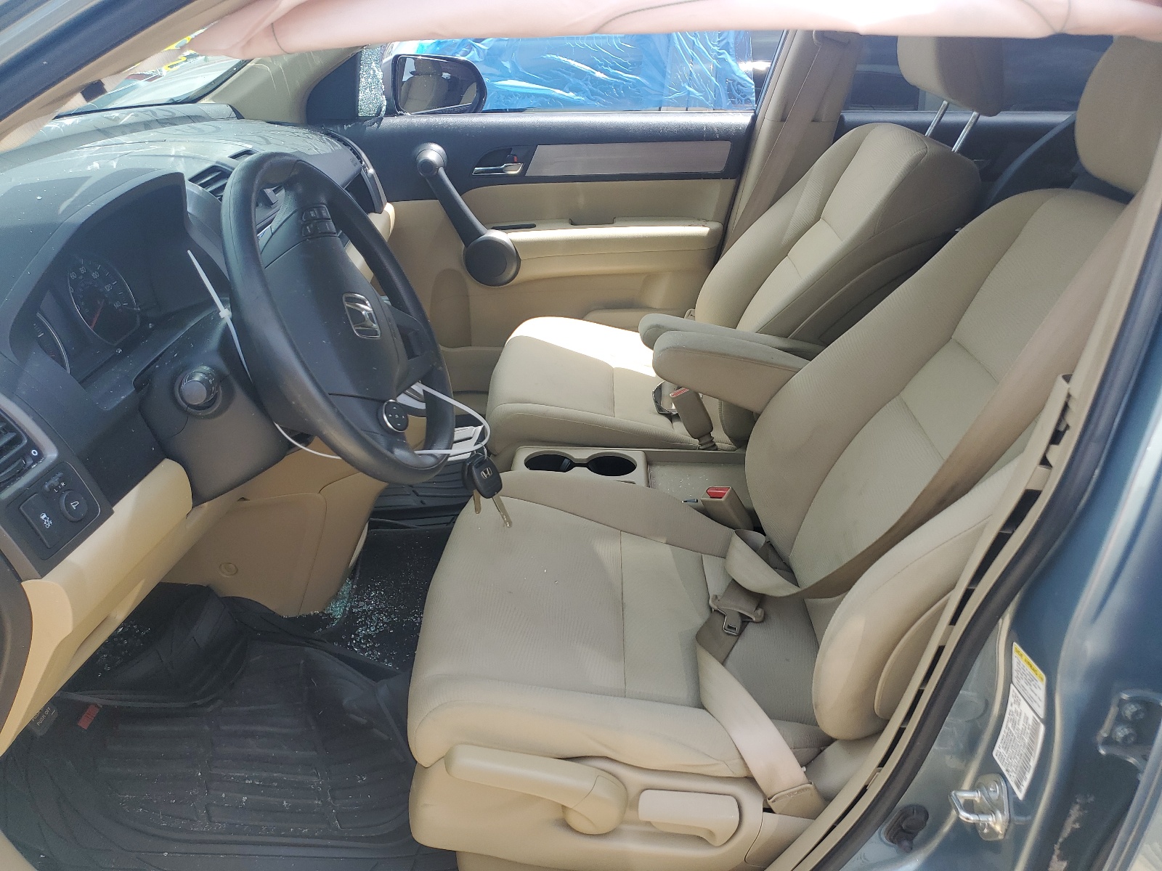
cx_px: 581
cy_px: 436
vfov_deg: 53.1
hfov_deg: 67.3
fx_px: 873
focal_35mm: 26
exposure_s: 1/714
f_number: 1.5
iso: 50
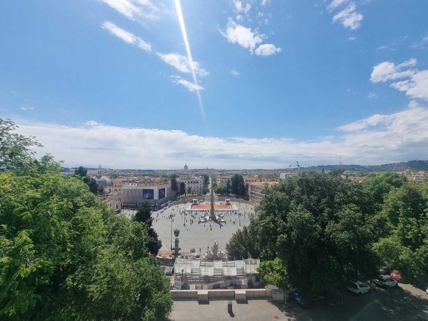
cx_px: 214
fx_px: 161
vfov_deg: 89.9
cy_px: 160
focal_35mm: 13
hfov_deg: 106.2
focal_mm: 2.2
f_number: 2.2
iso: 50
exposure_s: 1/3632
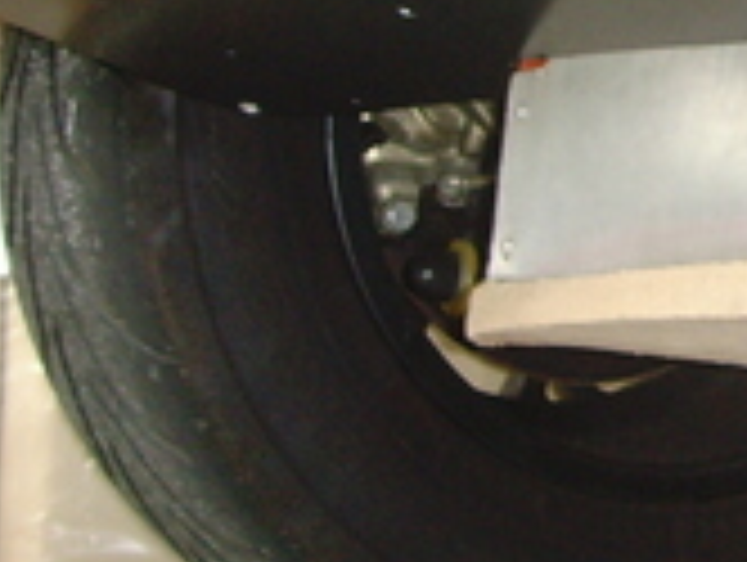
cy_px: -40
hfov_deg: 12.5
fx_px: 3242
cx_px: 1143
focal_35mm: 150
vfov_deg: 9.8
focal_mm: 6.6
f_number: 3.5
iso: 200
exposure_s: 1/45
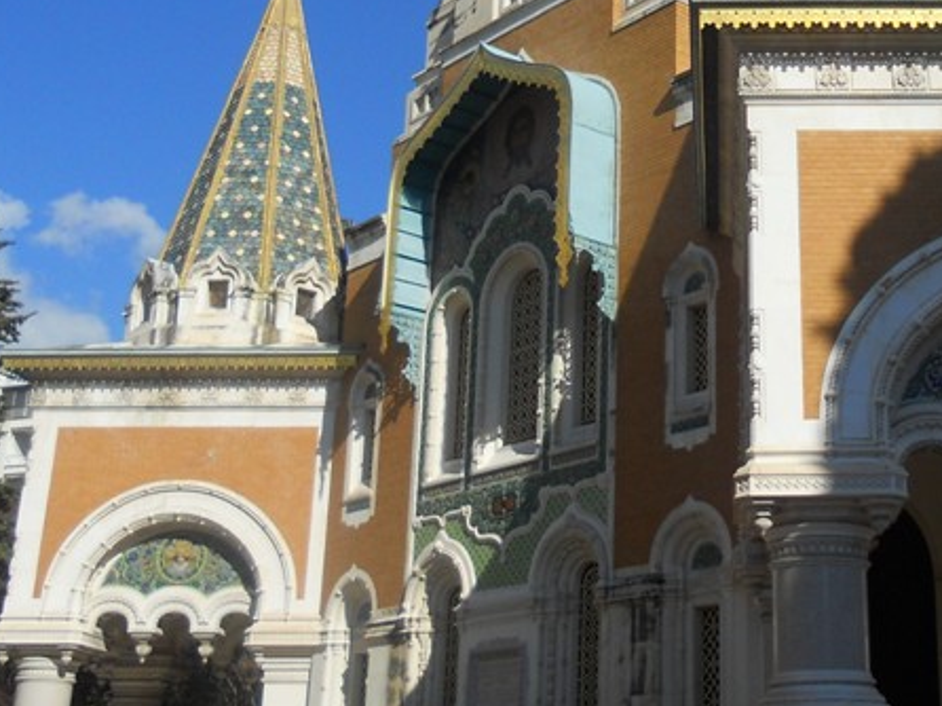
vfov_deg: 23.3
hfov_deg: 30.6
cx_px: 716
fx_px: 1686
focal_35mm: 62
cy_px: 135
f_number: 3.2
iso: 80
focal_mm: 4.9
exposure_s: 1/1250
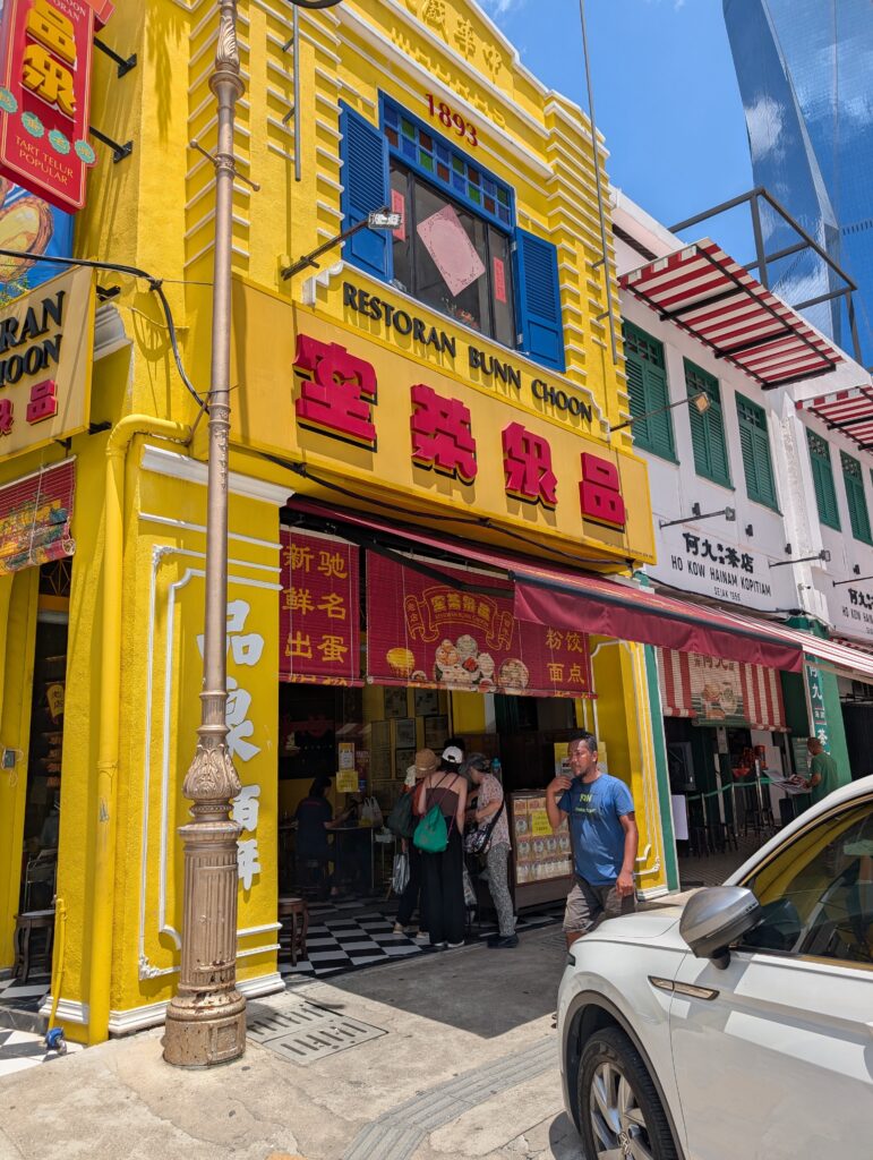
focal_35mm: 24
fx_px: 805
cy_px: 580
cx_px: 436
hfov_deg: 56.9
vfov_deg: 71.5
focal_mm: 6.9
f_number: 1.68
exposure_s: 1/1110
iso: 20
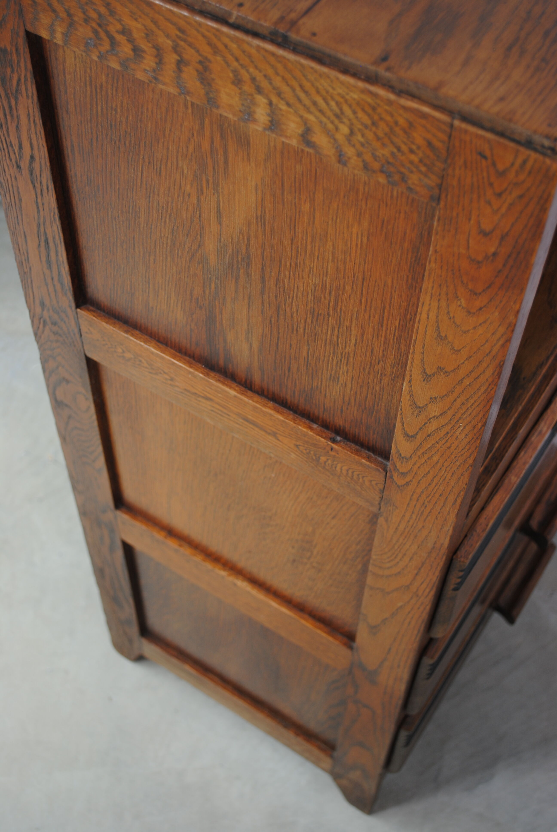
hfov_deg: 28.2
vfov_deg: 41.1
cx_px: 278
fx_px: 1111
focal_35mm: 48
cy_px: 416
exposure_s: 1/20
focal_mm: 32
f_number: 4.8
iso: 100
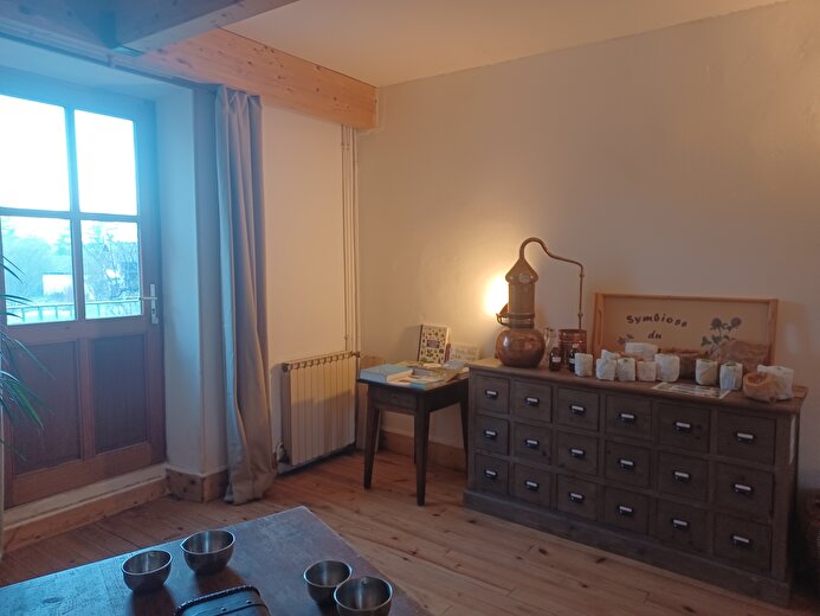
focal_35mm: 25
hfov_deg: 69.4
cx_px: 410
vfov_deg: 54.9
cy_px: 308
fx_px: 592
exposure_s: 1/50
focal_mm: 4.6
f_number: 1.8
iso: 320
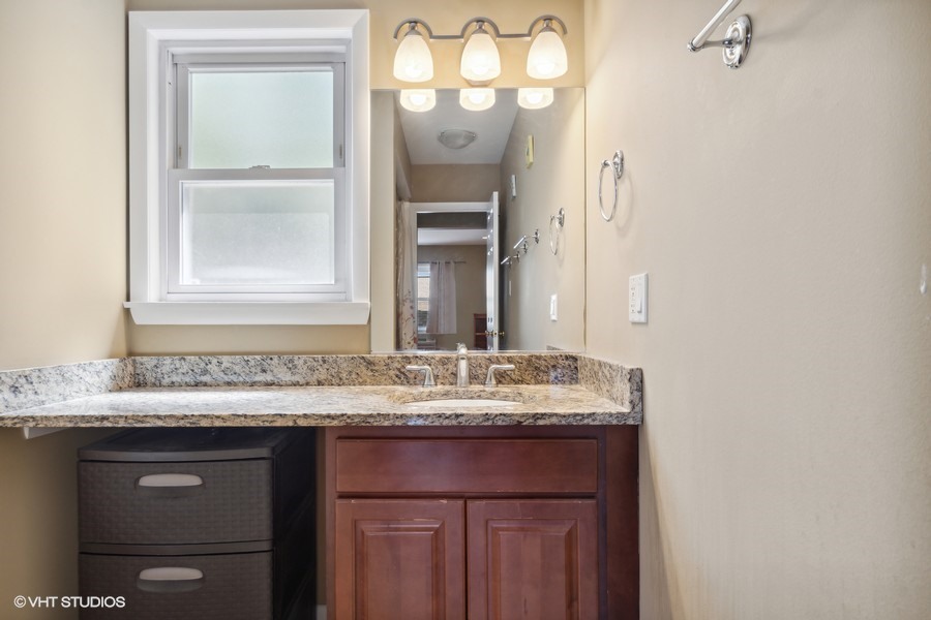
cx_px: 466
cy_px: 310
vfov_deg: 63.2
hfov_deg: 85.4
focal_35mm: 20
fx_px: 504
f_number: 8
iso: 200
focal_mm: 13
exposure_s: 1/60
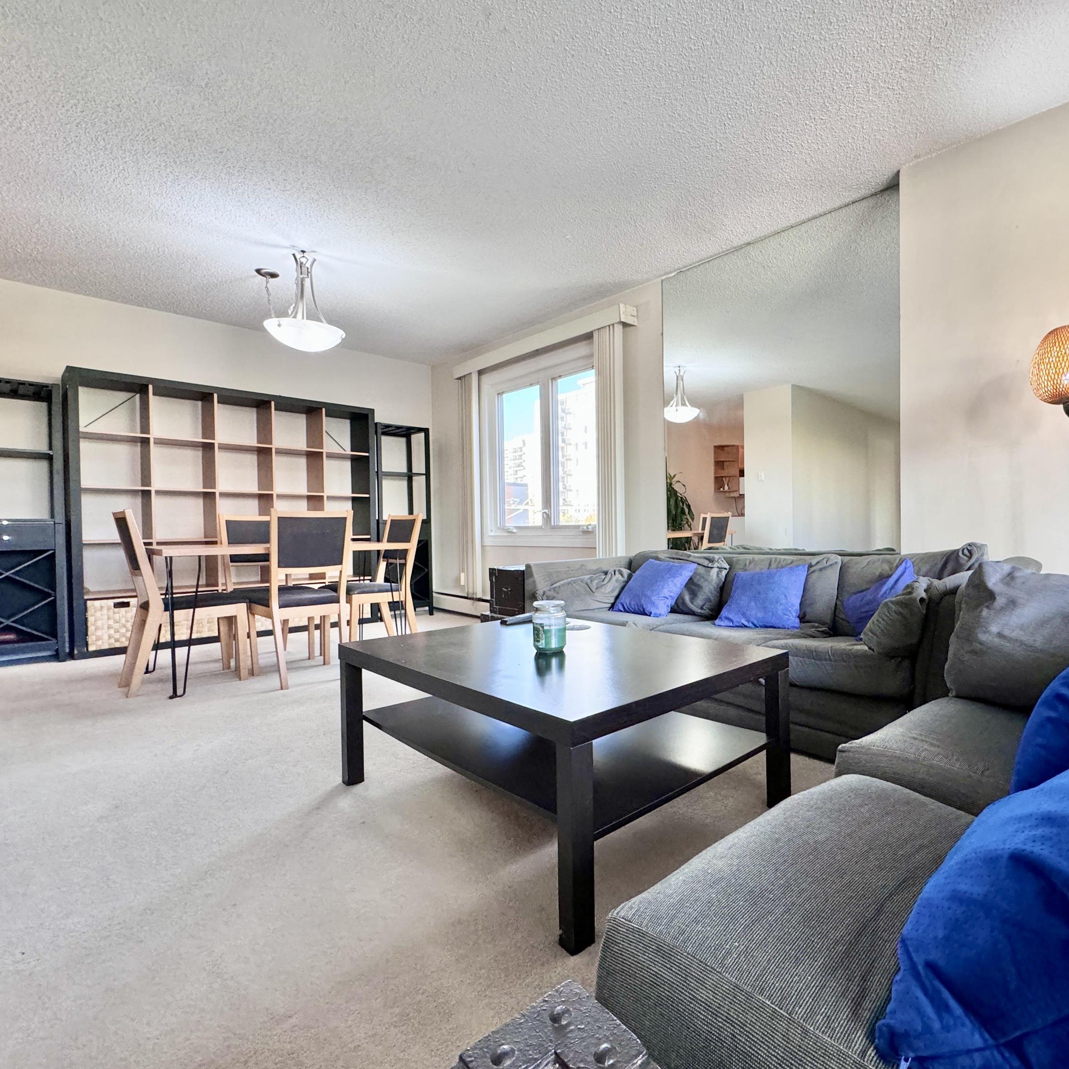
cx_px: 677
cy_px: 539
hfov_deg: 82.2
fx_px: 594
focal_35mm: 17
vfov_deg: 84.0
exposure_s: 1/120
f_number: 2.2
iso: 320
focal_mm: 2.22
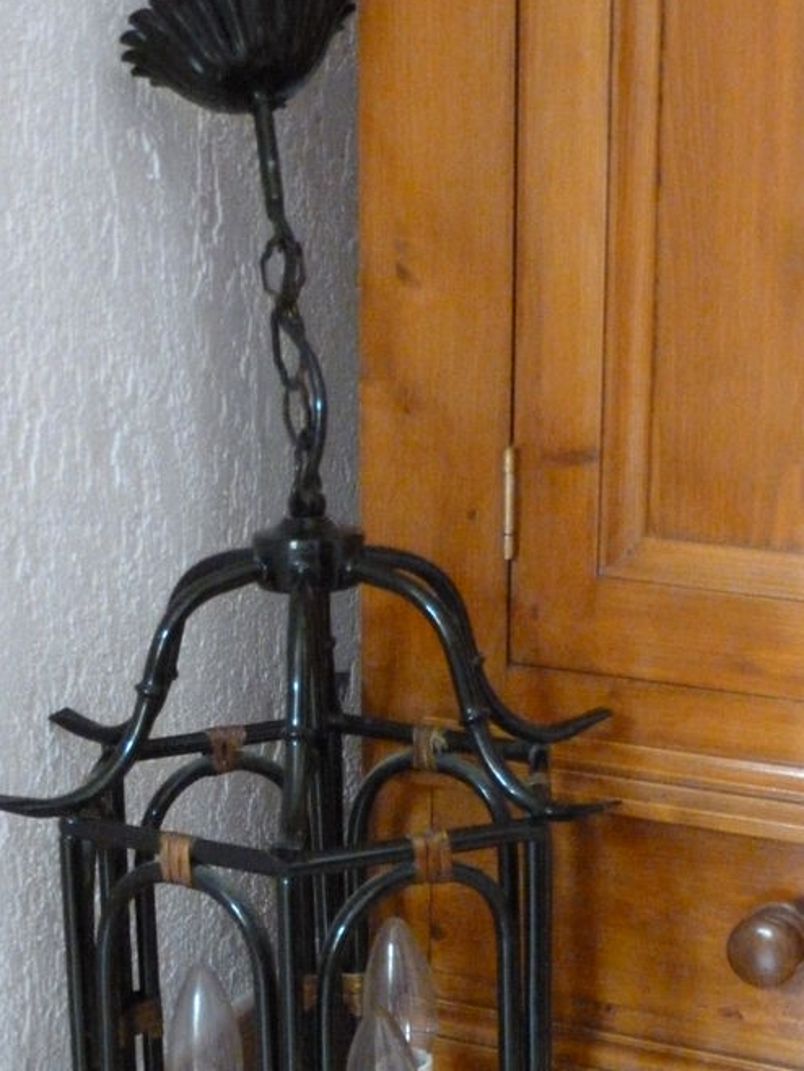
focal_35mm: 79
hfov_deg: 18.6
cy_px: 739
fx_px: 2445
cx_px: 243
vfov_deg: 24.5
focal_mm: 9.4
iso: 1250
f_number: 4.3
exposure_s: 1/15
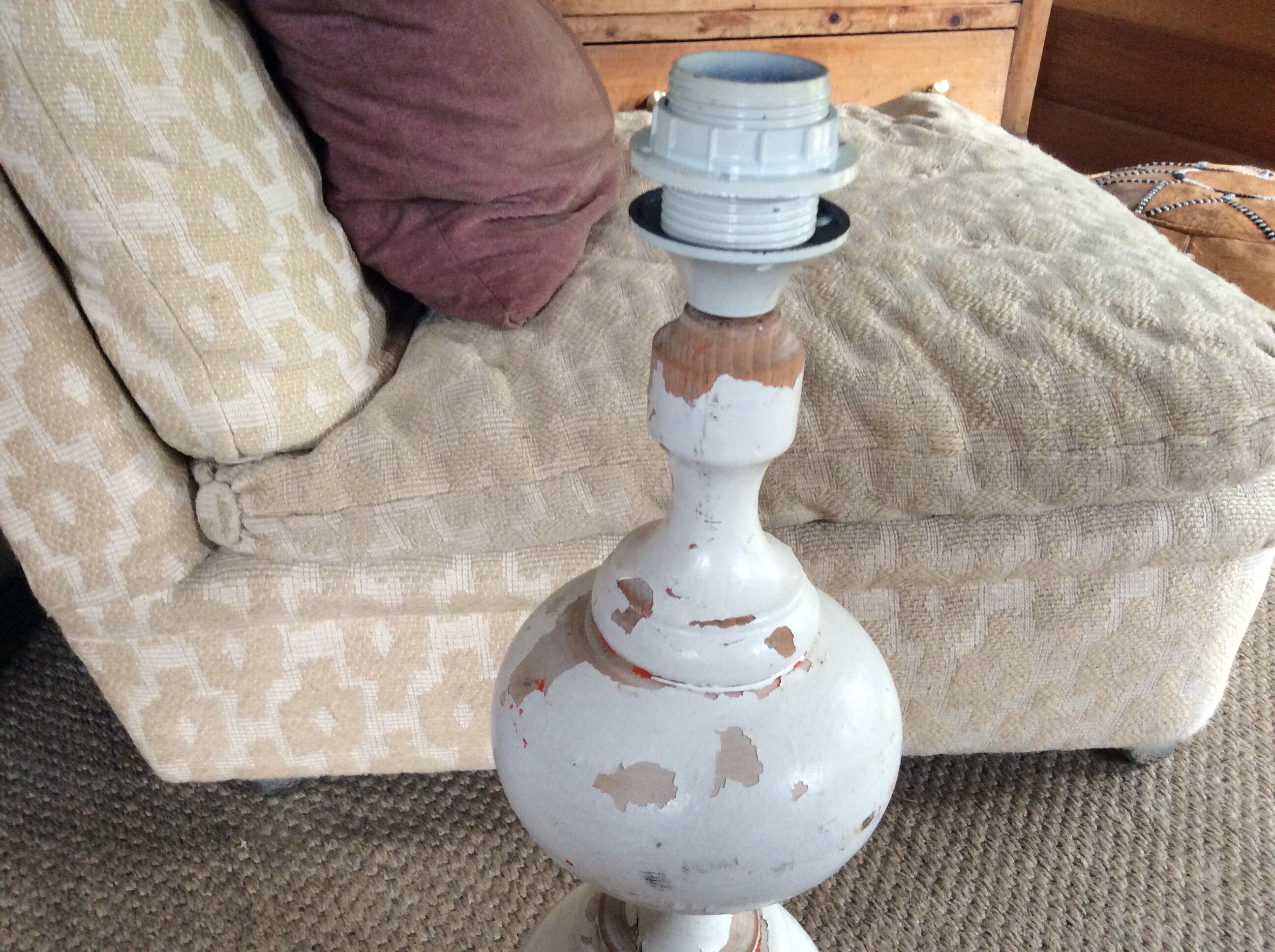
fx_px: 1177
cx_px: 638
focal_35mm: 32
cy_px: 476
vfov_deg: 44.1
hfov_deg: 56.9
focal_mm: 3.3
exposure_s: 1/25
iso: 125
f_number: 2.4
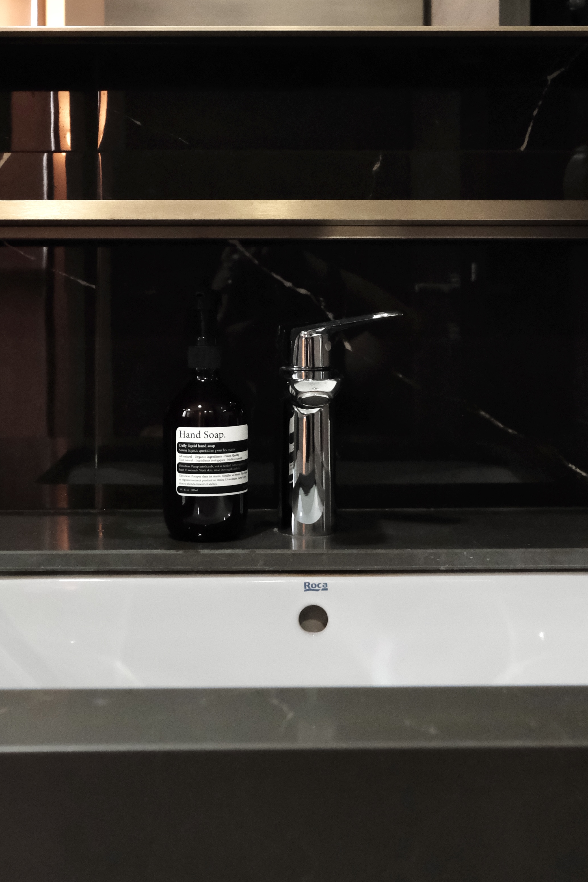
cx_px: 268
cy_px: 264
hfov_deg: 23.4
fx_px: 1421
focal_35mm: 58
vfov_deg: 34.0
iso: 3200
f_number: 4
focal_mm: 19.1
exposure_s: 1/100
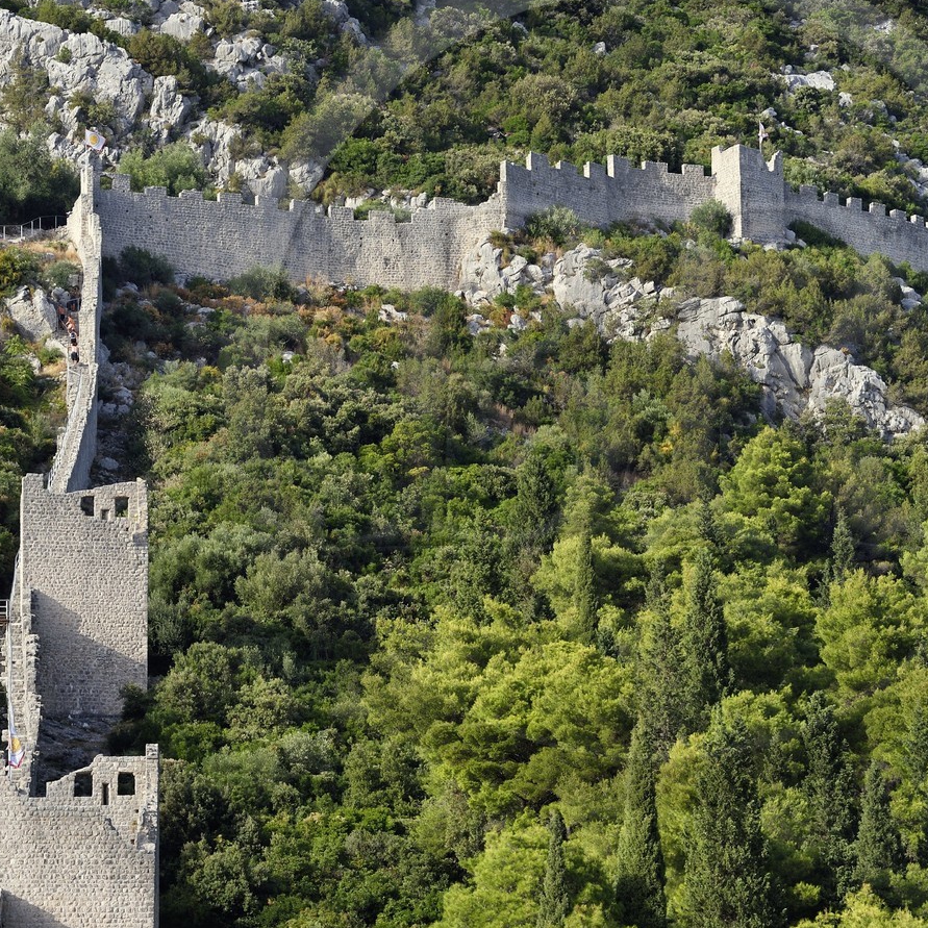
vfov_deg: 9.6
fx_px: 5550
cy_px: 377
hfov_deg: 9.5
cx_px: 650
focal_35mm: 183
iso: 200
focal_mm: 120
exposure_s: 1/160
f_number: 11
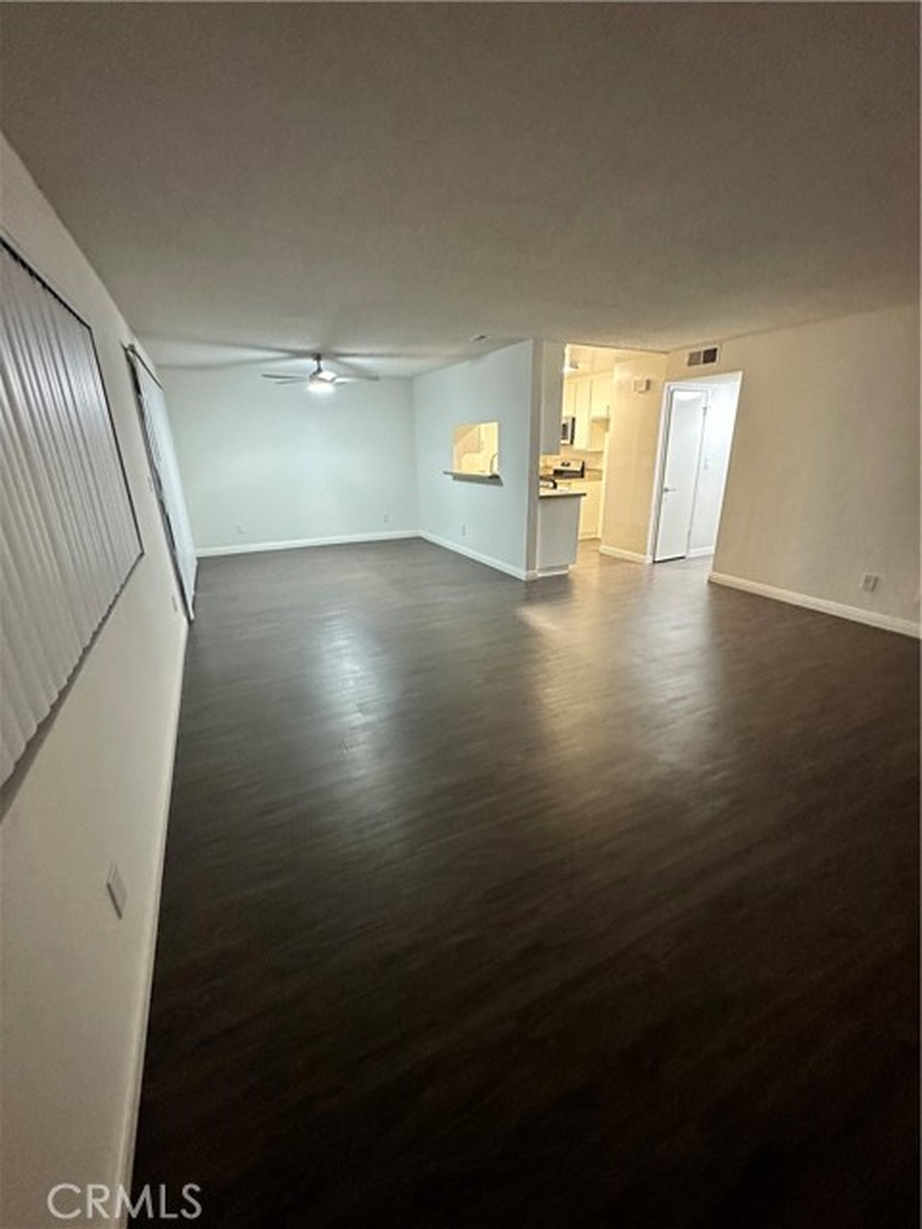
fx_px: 497
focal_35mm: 14
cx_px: 461
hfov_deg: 85.7
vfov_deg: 102.1
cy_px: 614
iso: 500
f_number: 2.2
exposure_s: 1/60
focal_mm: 2.22
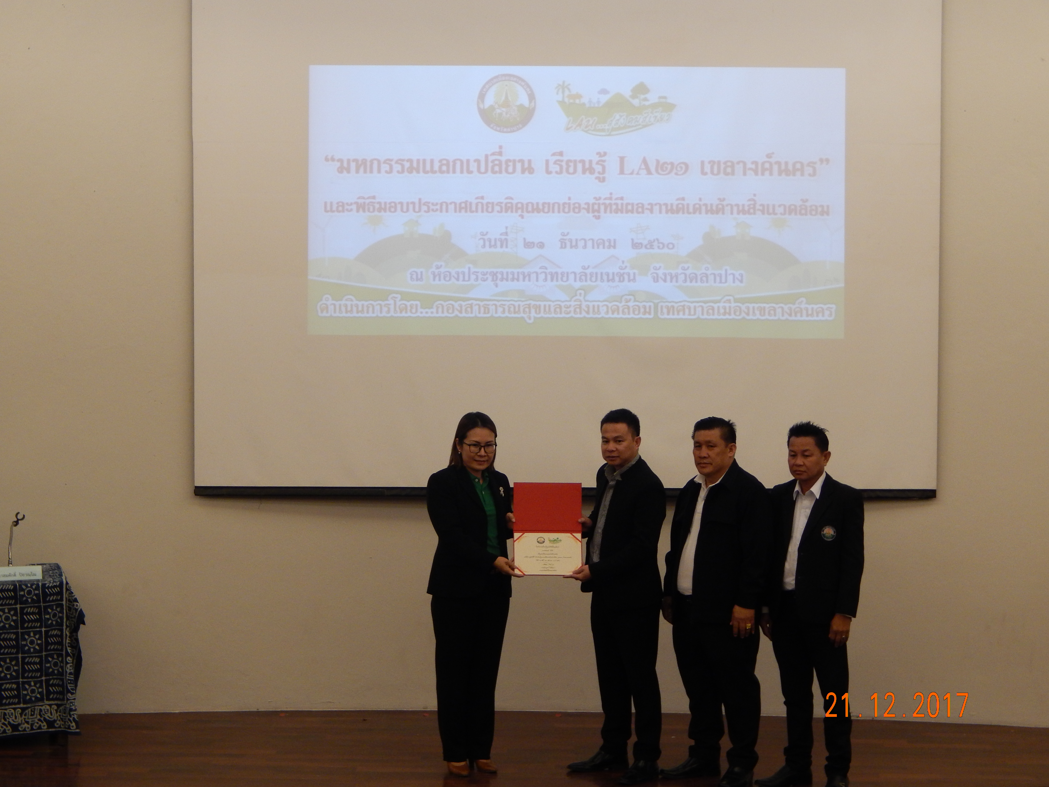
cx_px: 524
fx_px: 2849
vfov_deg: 15.7
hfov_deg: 20.9
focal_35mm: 94
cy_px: 394
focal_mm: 16.6
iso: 220
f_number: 4.4
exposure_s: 1/30
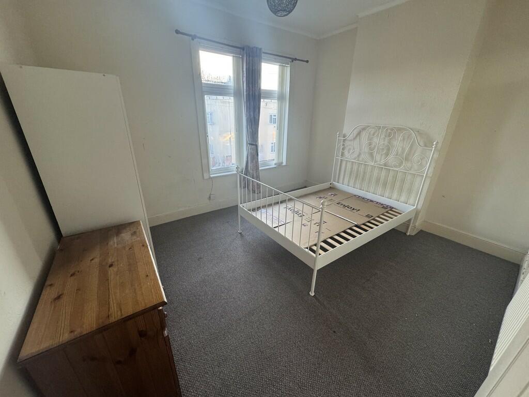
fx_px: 214
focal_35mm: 14
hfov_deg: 102.1
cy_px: 198
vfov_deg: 85.7
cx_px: 264
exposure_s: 1/99
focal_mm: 2.22
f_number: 2.2
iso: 250
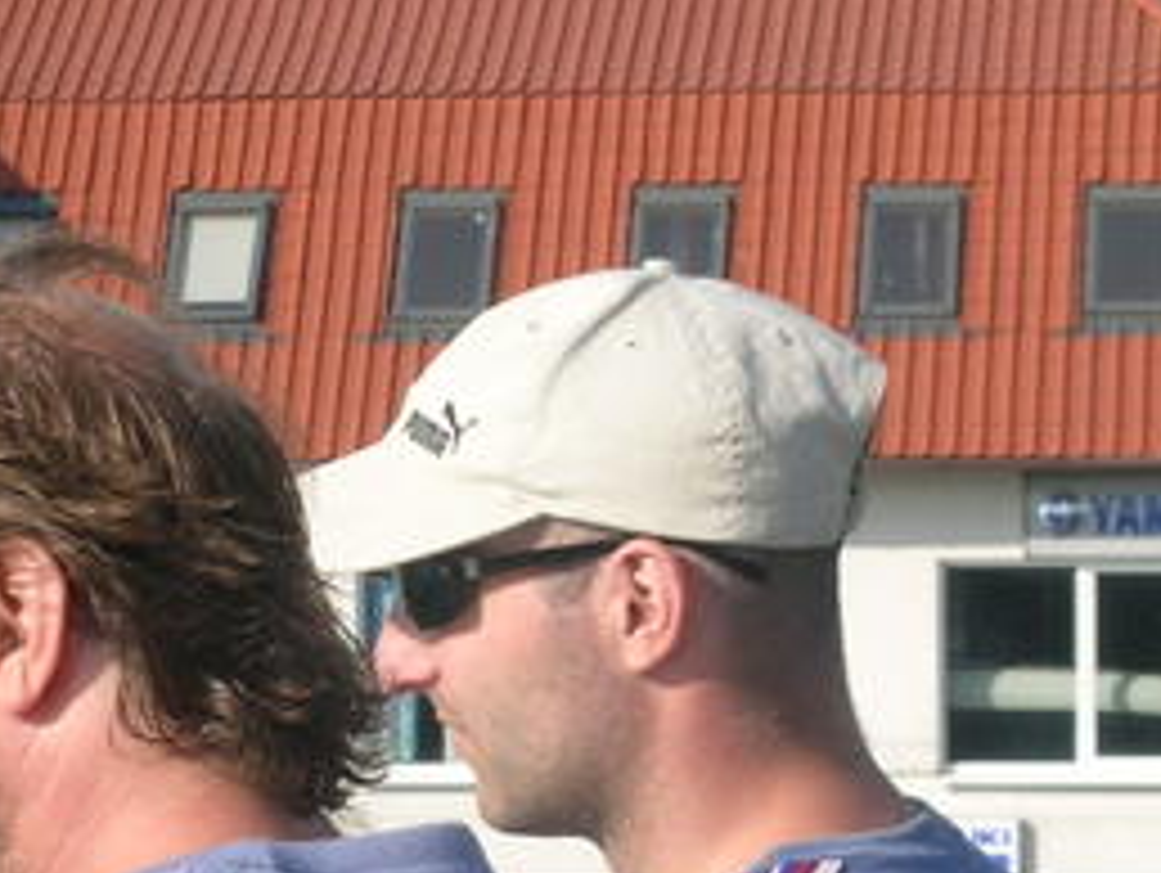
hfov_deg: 7.1
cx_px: 310
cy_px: 657
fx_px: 9366
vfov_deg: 5.3
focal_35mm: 279
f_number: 7.7
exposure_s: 1/161
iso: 50
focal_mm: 18.8
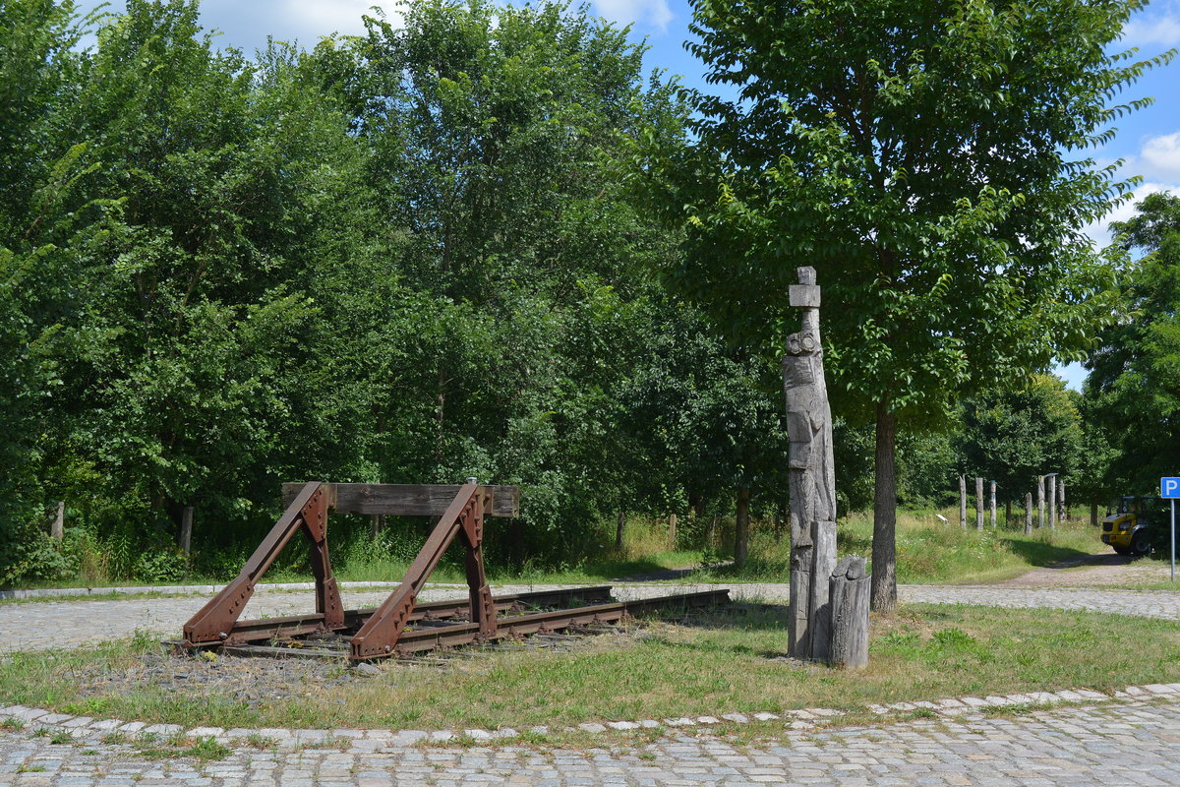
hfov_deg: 42.3
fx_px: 1524
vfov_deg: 28.9
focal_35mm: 46
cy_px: 394
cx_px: 590
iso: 320
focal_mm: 31
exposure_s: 1/640
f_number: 8
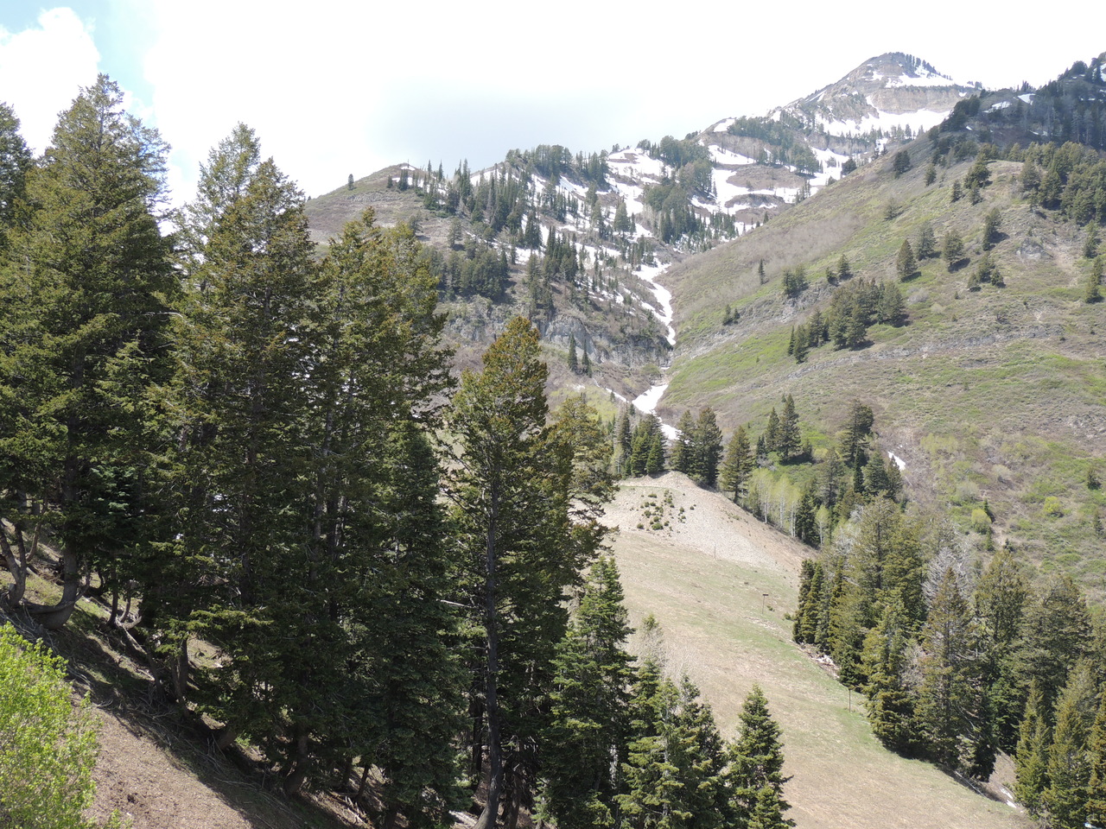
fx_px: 1278
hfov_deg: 46.8
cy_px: 414
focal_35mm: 40
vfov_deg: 36.0
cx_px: 553
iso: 100
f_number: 3.3
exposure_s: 1/500
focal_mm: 7.1
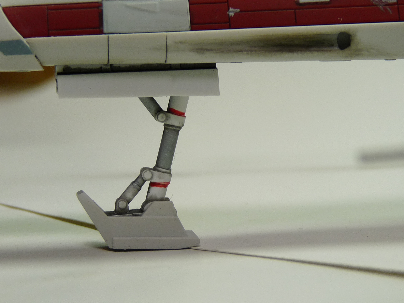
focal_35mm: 118
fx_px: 1377
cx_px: 202
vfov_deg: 12.6
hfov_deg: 16.7
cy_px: 152
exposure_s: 1/40
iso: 100
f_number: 3.4
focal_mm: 11.9
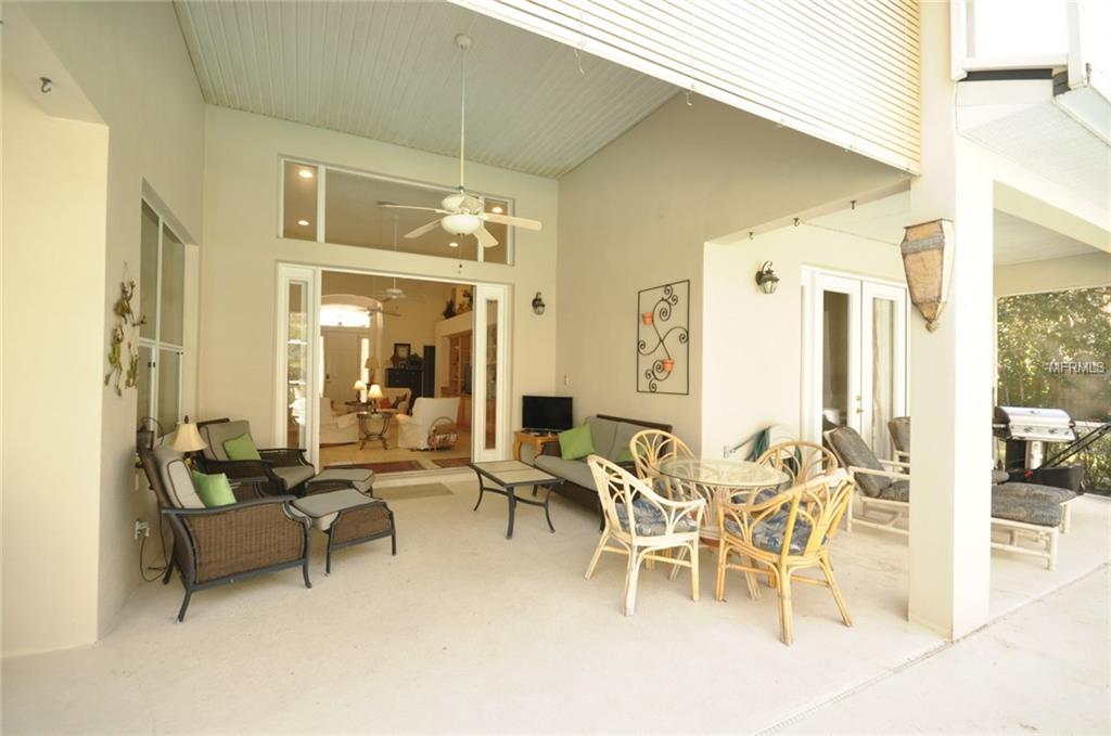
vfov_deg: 77.1
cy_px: 368
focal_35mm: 15
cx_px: 556
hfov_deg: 100.5
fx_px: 462
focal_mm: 10
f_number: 7.1
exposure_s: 1/13
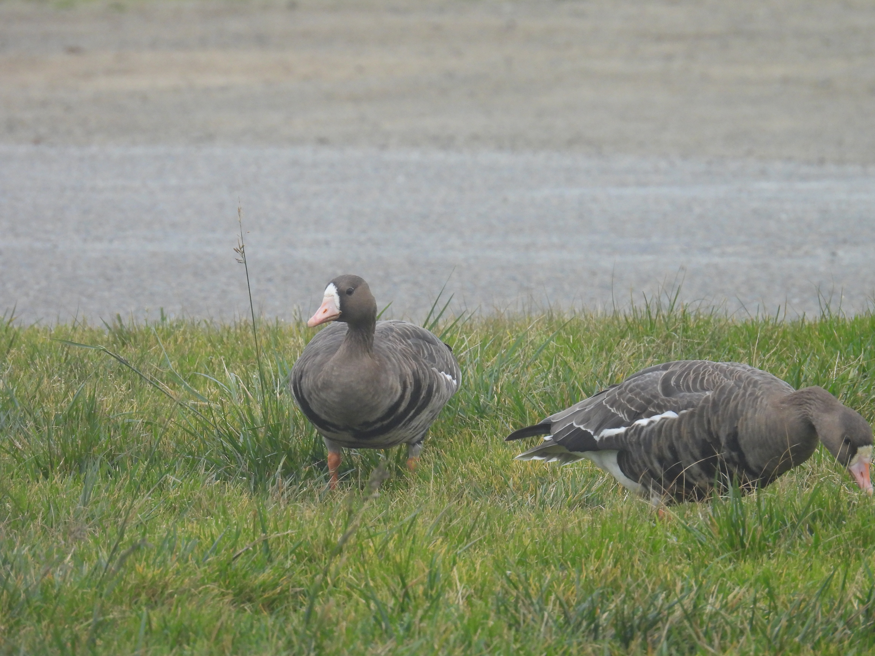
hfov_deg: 2.3
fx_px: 21486
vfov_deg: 1.7
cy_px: 328
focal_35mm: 850
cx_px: 438
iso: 400
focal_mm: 152
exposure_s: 1/160
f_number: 5.6
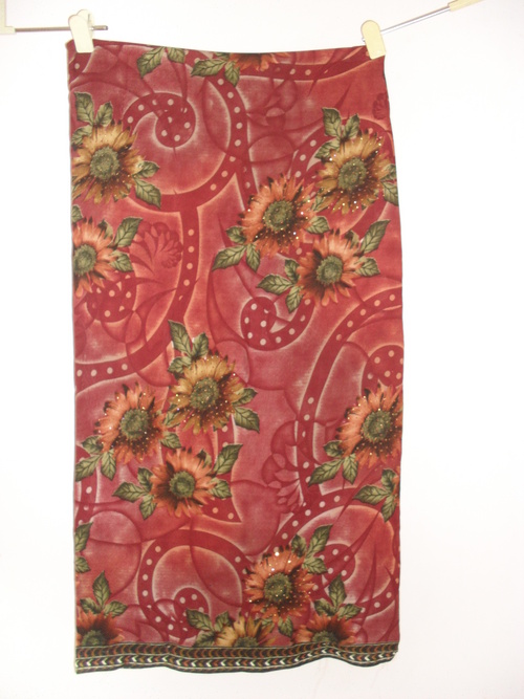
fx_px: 707
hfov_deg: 40.7
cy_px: 350
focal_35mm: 35
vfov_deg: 52.6
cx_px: 262
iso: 200
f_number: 3.2
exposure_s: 1/45
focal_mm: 6.3
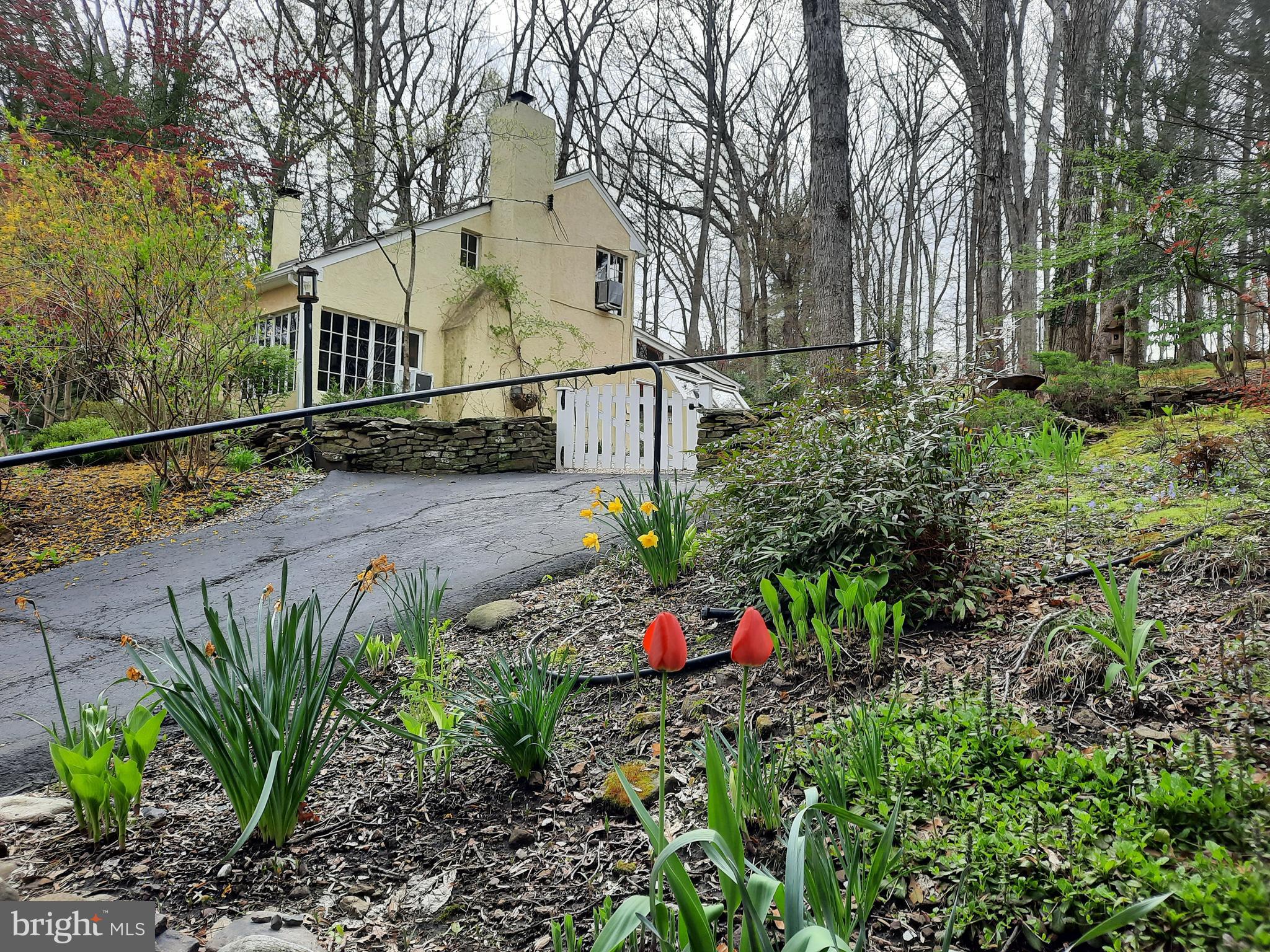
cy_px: 476
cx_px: 635
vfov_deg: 54.9
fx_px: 917
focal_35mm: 25
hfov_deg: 69.4
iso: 32
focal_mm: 4.6
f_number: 2
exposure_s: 1/276
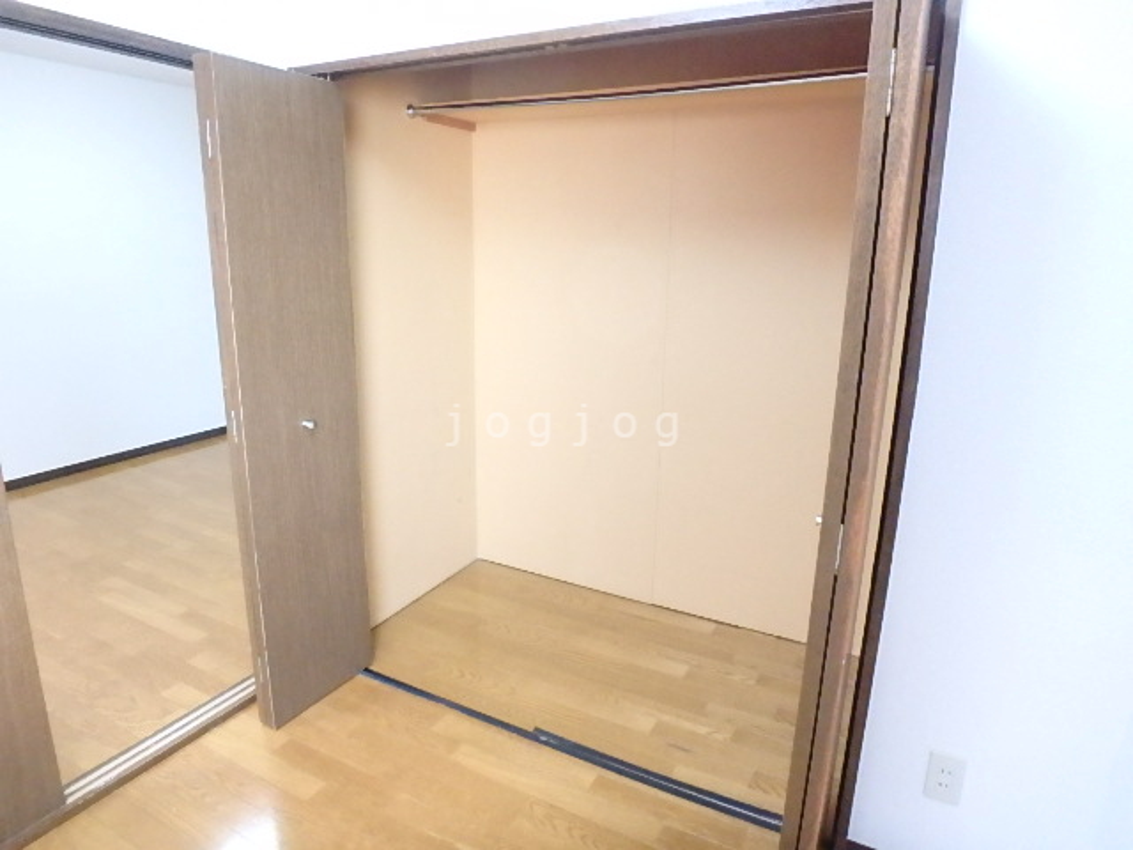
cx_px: 566
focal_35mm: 21
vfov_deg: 63.4
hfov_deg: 79.0
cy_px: 425
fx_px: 687
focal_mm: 3.7
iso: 1600
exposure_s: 1/30
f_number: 3.5
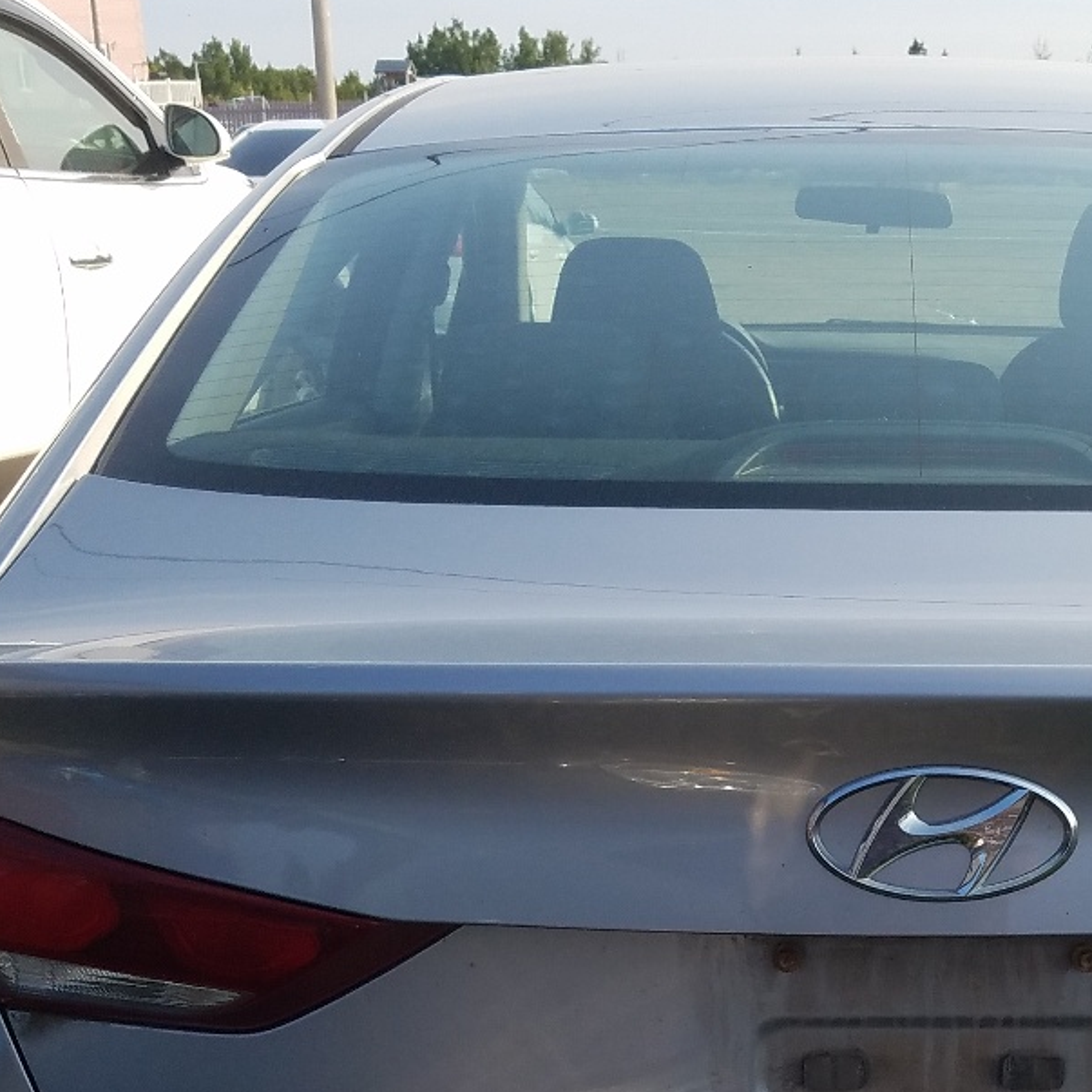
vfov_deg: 27.1
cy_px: 1001
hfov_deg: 27.5
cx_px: 893
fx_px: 2177
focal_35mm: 61
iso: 50
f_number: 1.7
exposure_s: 1/1250
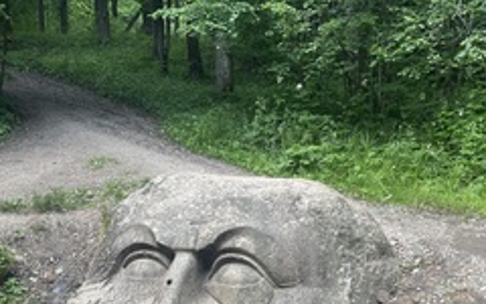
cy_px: 274
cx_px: 241
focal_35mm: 46
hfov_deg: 43.5
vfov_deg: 27.0
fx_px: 609
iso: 32
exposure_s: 1/388
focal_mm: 4.2
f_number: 1.6
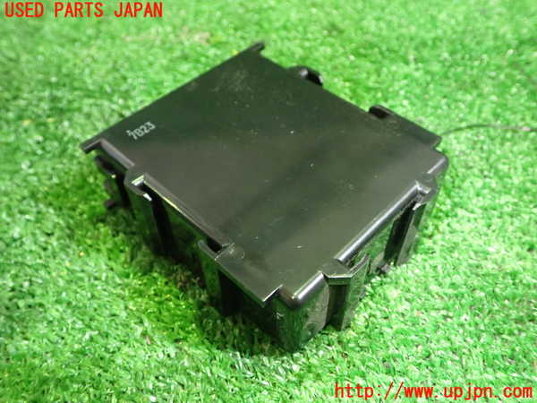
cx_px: 268
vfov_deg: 44.2
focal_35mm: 32
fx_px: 496
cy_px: 202
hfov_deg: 56.8
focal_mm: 5.79
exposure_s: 1/25
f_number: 2.4
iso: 800
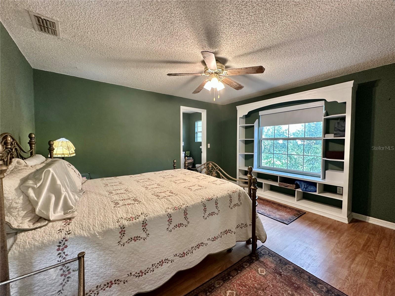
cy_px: 148
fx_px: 160
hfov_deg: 102.1
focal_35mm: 14
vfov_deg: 85.6
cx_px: 198
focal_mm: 2.22
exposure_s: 1/60
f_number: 2.2
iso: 320
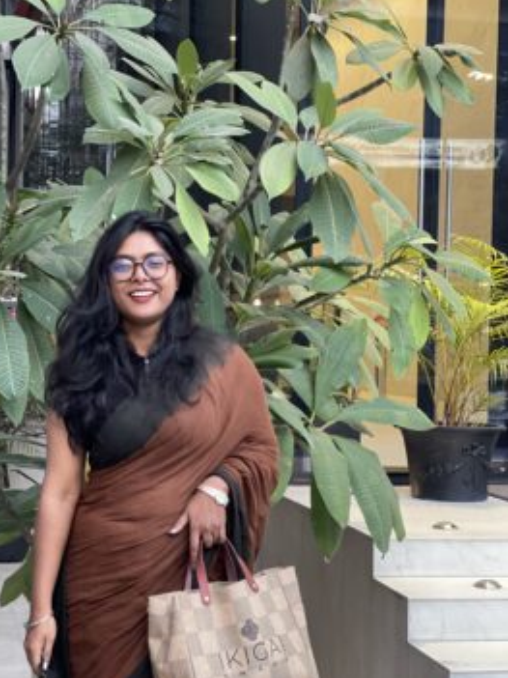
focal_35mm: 73
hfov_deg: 20.1
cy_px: 350
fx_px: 1429
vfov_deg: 26.7
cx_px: 220
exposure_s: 1/33
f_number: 2.2
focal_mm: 7.5
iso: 200
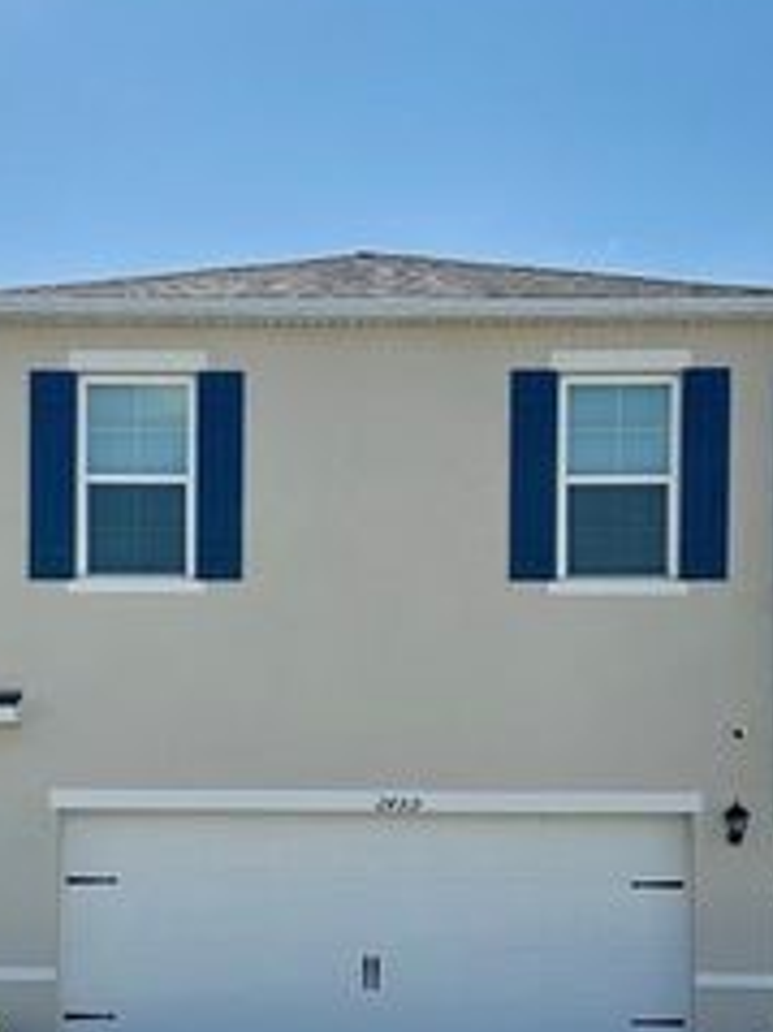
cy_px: 827
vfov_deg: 28.4
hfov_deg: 21.8
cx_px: 272
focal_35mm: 67
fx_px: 1997
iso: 80
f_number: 1.78
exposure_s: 1/2070
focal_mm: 6.86
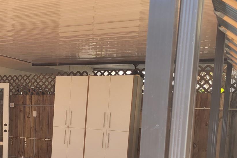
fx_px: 349
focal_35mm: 53
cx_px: 8
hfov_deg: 34.6
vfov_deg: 24.6
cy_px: 150
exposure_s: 1/278
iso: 40
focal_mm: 5.4
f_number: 1.8
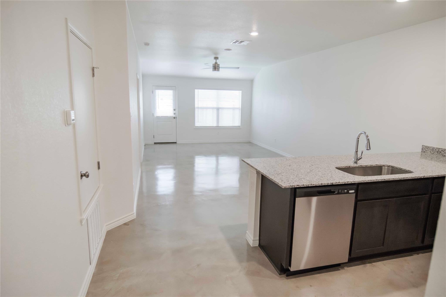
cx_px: 223
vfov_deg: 59.5
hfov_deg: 81.2
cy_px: 148
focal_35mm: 21
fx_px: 260
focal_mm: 14
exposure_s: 1/160
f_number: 4
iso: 800
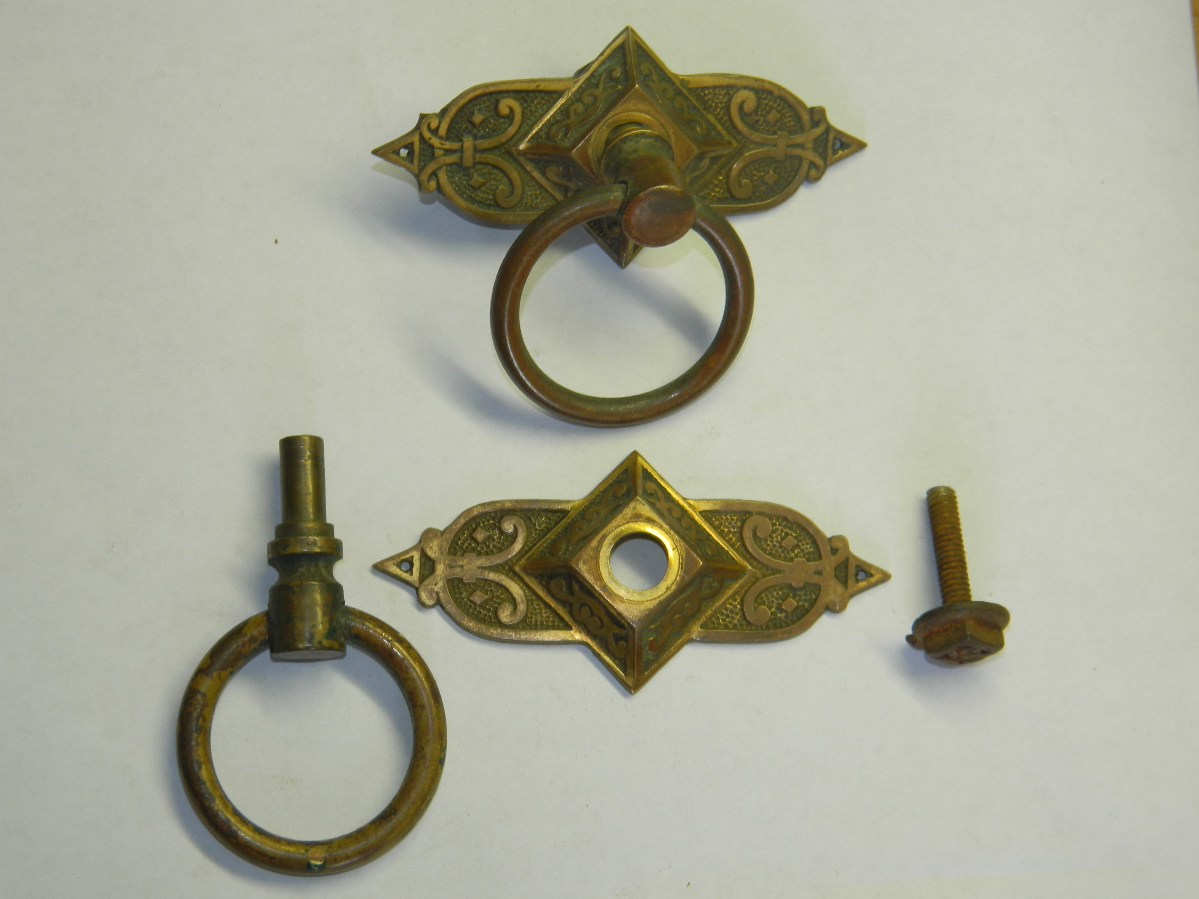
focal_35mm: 70
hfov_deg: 27.8
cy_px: 450
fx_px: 2425
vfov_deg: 21.0
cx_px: 600
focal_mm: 12.6
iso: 100
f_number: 4
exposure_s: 1/30
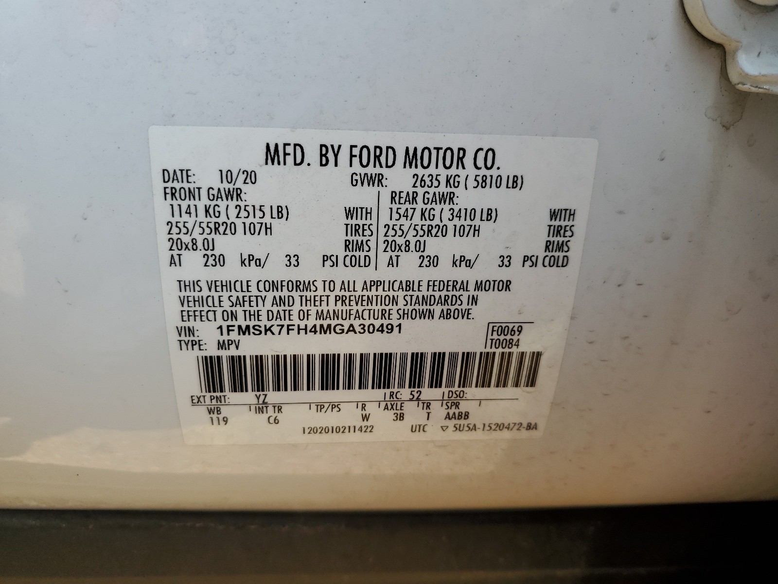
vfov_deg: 53.1
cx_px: 389
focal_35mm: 26
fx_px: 584
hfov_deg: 67.3
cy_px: 292
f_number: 1.5
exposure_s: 1/714
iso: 50
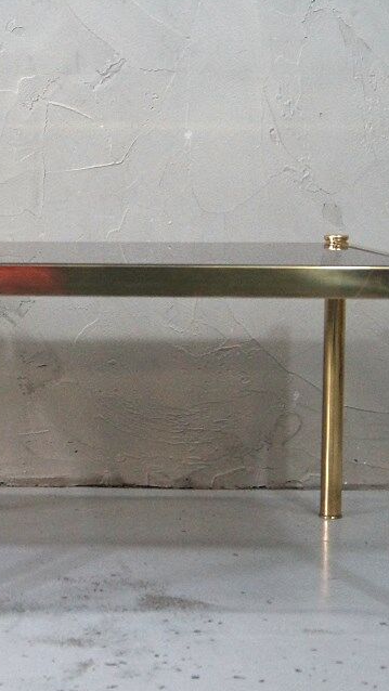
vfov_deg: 26.5
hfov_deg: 14.7
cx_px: -51
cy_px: 284
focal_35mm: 80
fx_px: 1467
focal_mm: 26
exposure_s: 1/160
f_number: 4.5
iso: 1250
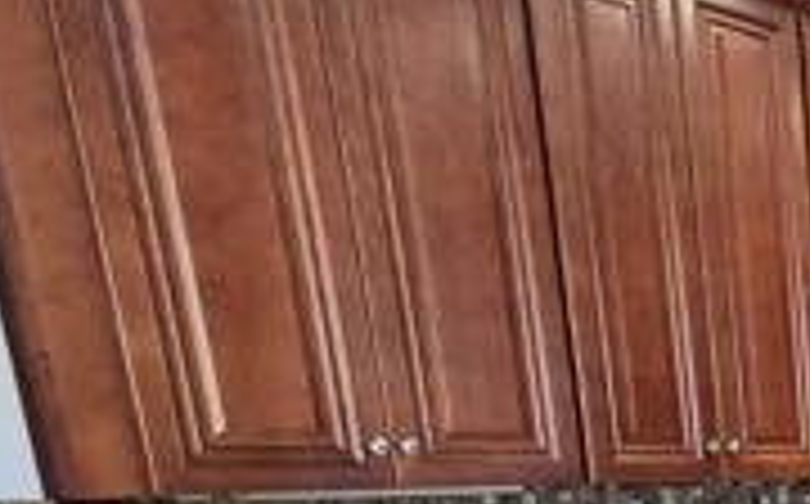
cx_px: 1274
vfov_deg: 22.1
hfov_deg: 26.5
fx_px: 1080
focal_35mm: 49
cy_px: 742
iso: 500
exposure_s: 1/60
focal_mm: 2.2
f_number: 2.2
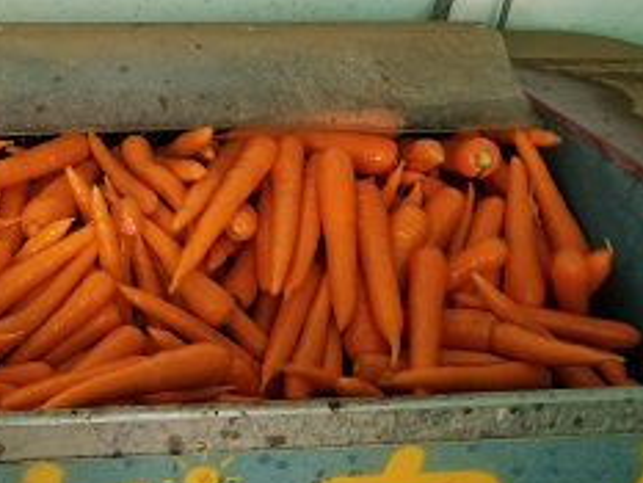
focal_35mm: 45
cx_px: 99
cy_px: 233
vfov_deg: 32.2
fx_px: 836
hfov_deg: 39.8
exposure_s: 1/100
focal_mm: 4.25
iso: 250
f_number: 1.7
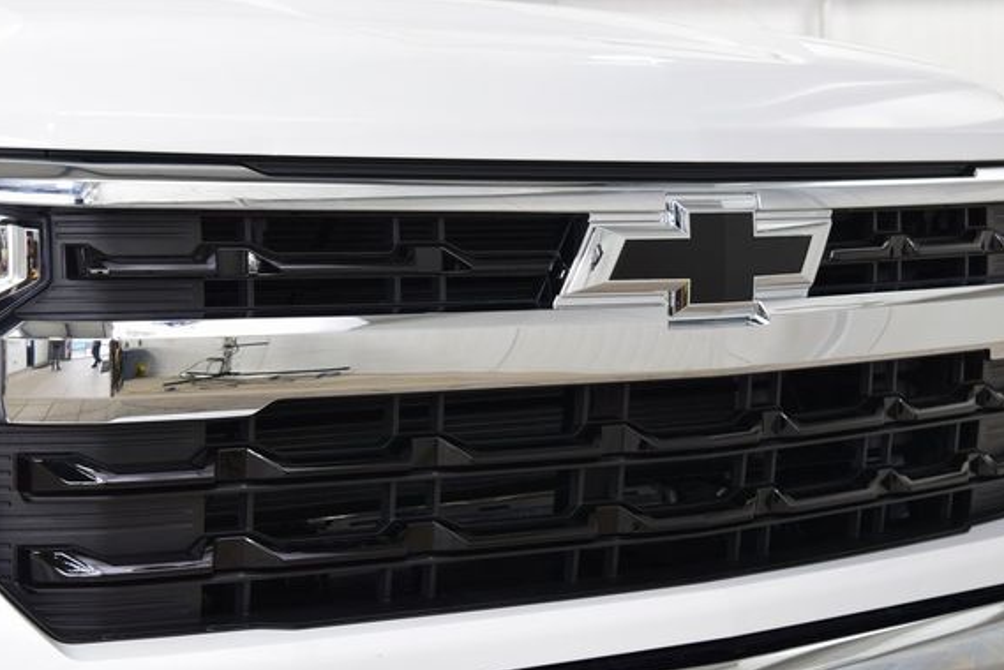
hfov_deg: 25.0
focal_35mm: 81
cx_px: 545
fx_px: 2260
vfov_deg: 16.9
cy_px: 316
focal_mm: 48
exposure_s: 1/15
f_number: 6.3
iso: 500
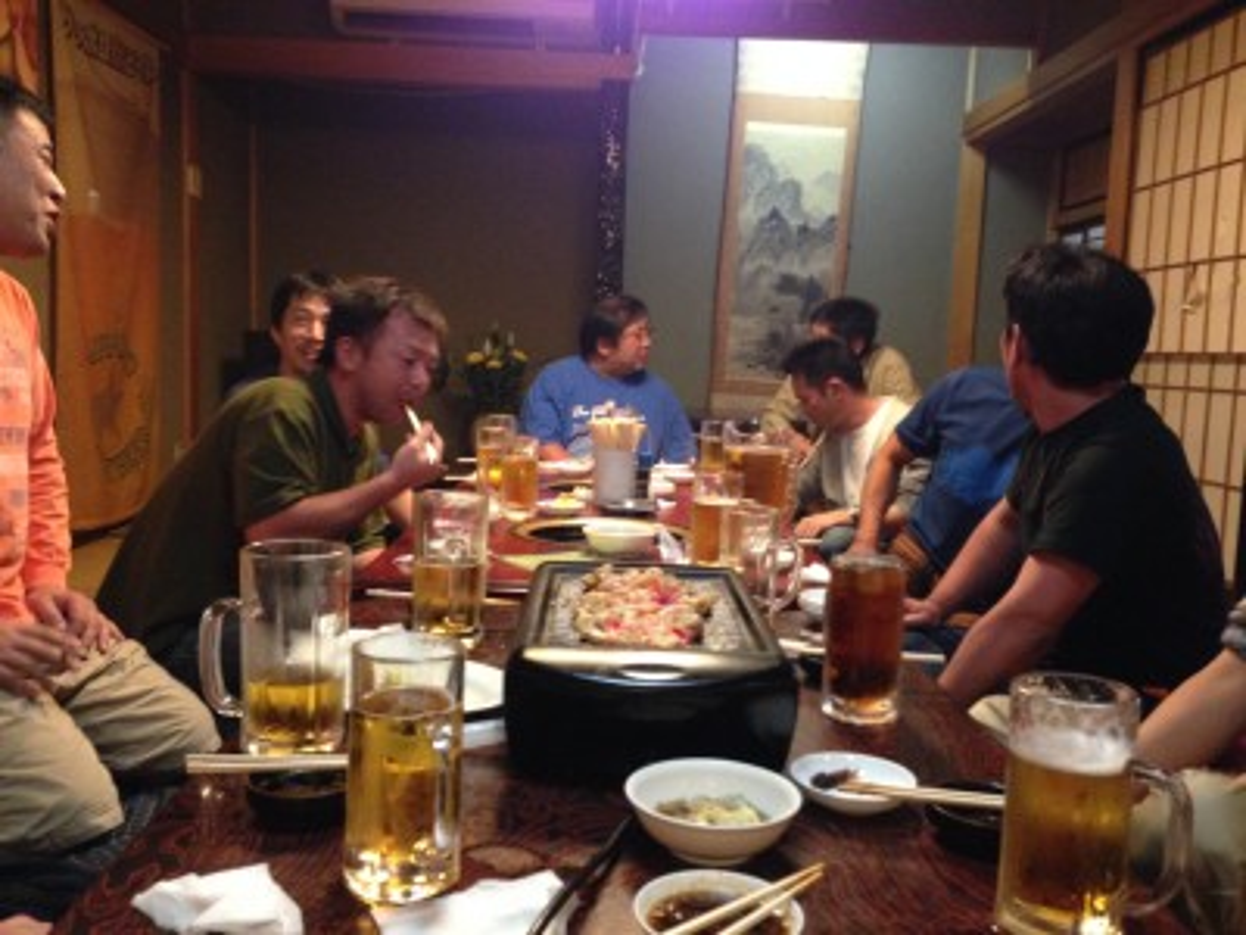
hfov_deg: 55.4
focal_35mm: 33
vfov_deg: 42.9
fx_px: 1188
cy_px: 468
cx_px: 623
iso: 400
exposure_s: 1/17
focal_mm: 4.12
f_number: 2.4
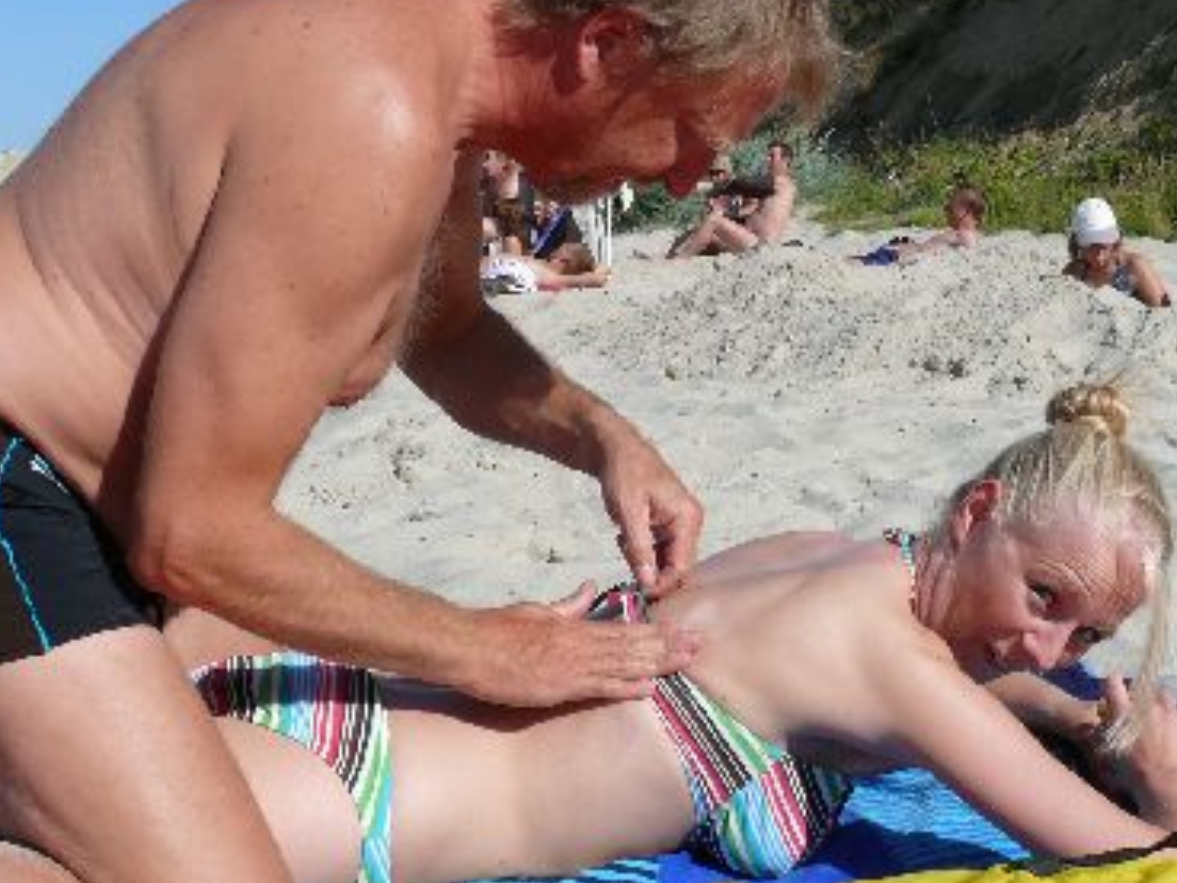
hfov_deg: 33.7
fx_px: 1938
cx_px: 665
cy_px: 525
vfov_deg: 25.6
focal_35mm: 57
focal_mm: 7.4
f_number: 7.1
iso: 100
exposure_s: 1/500
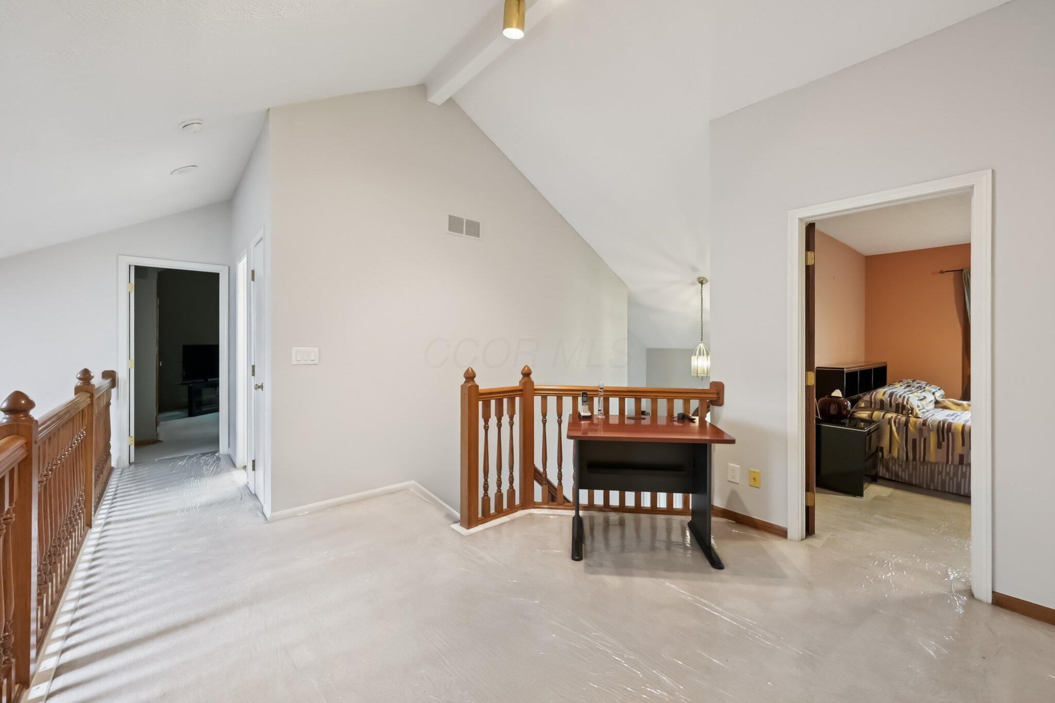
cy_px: 352
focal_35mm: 14
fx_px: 410
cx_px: 528
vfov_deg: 81.2
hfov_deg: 104.3
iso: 500
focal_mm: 14
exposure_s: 1/6
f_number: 8
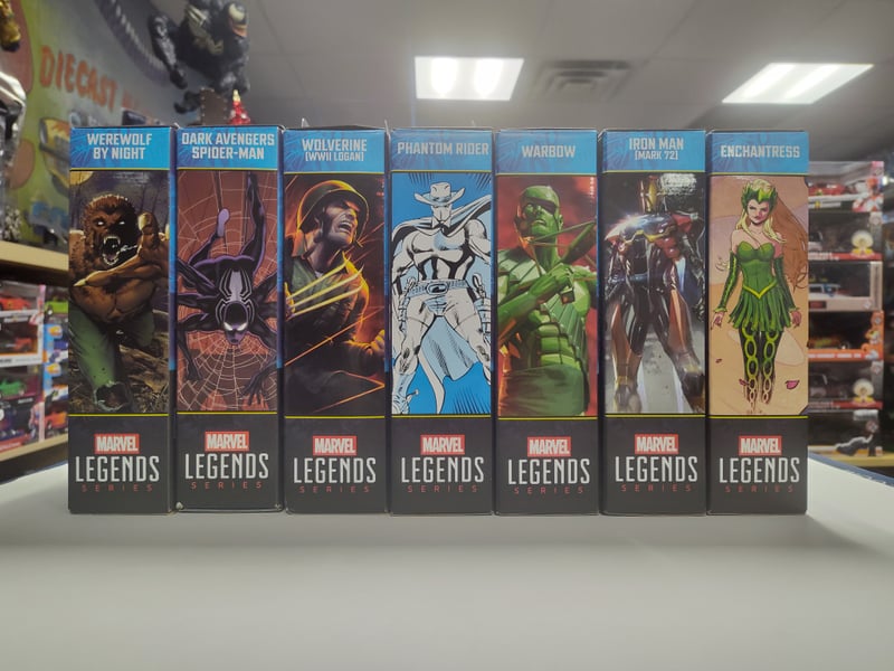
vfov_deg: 58.9
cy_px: 336
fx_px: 594
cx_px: 447
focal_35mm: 23
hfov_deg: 73.9
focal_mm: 5.56
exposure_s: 1/60
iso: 753
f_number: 1.8
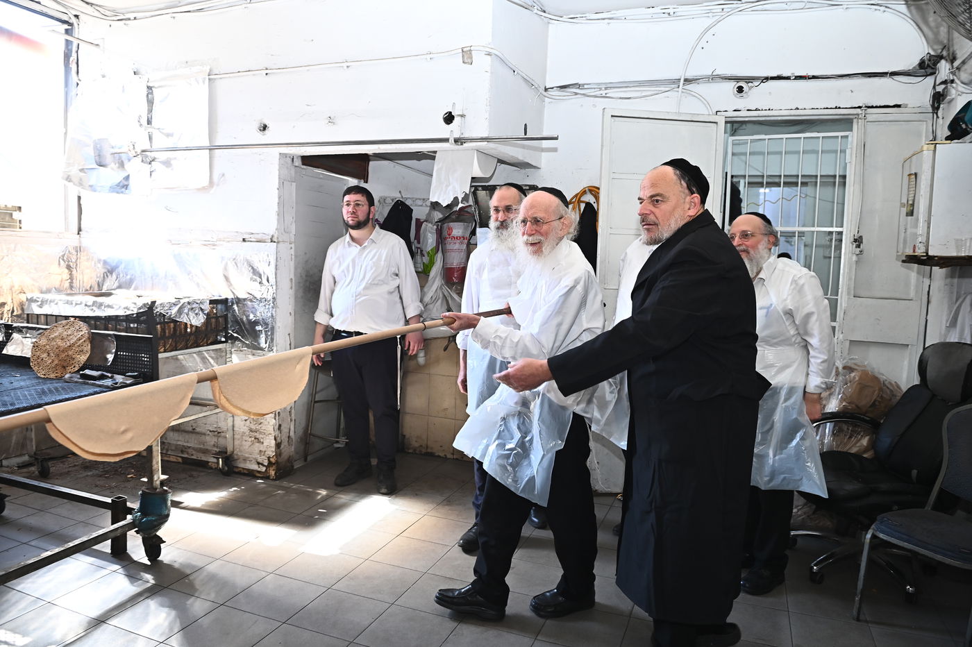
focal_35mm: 24
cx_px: 486
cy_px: 324
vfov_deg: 53.1
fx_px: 648
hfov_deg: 73.8
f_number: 5
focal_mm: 24
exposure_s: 1/200
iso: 1600
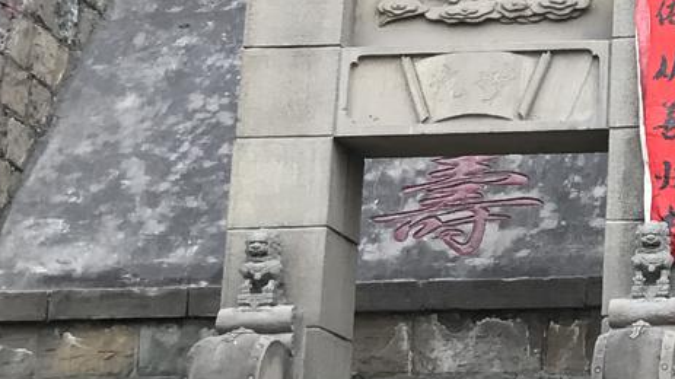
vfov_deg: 8.7
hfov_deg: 15.0
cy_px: -258
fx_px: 2415
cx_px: 933
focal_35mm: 135
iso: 25
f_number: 1.8
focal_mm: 3.99
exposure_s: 1/100
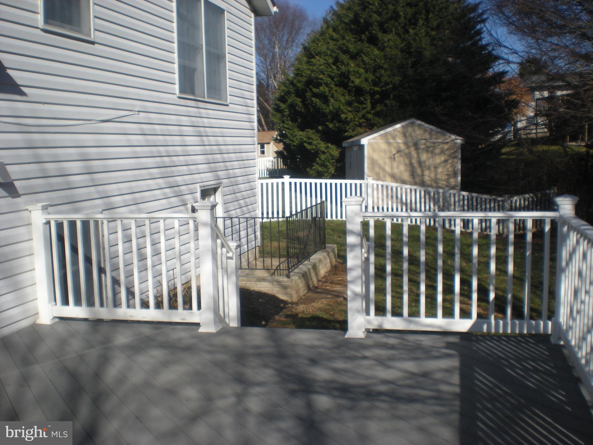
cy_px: 222
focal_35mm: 38
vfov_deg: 37.7
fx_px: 651
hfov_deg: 49.0
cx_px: 296
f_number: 4.6
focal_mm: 6.3
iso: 64
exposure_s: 1/706
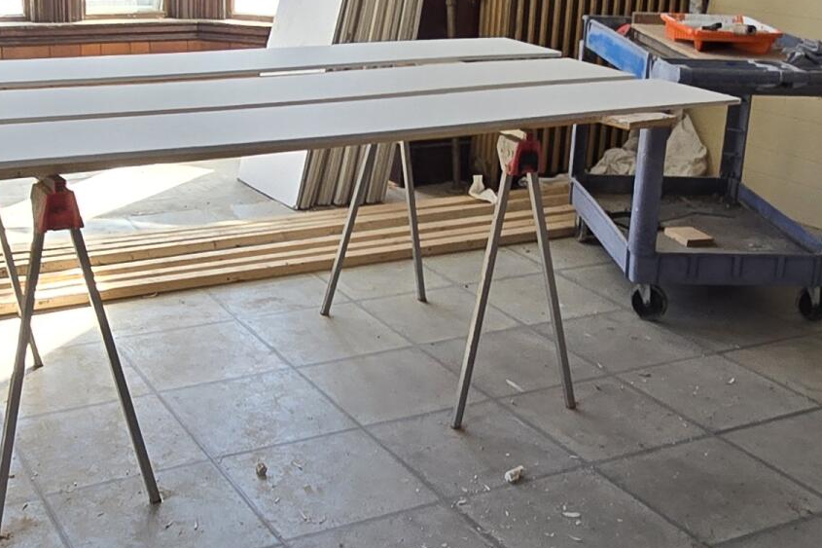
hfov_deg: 40.9
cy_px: 184
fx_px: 1096
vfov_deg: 27.9
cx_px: 331
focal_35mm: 48
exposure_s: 1/120
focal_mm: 2.2
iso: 64
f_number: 2.2
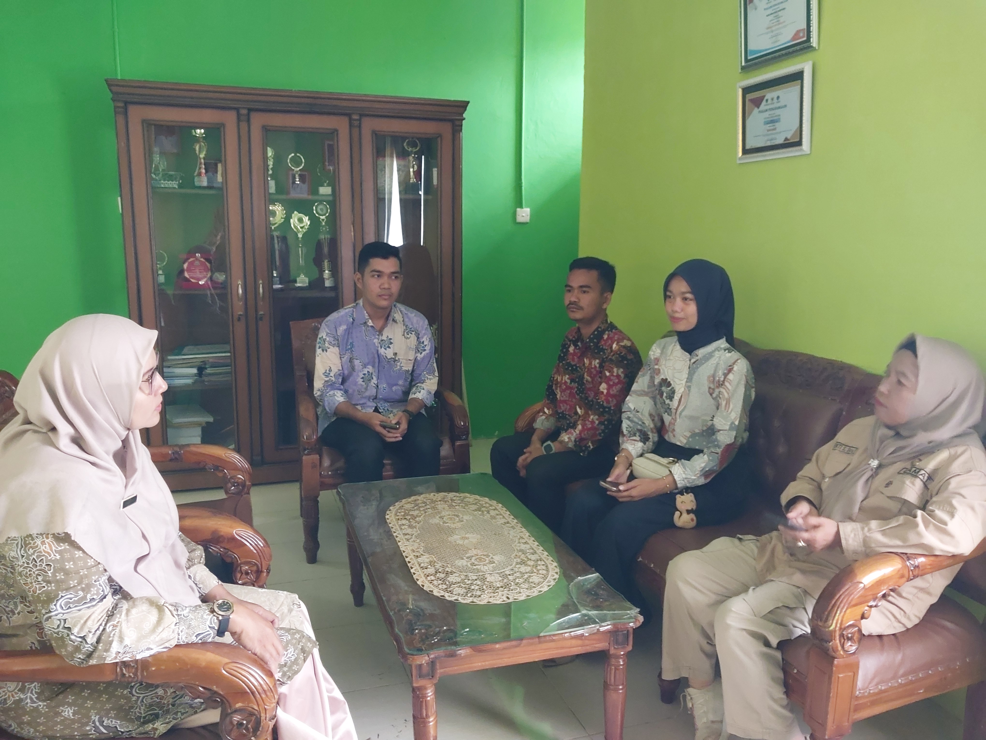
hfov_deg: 60.0
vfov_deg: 46.8
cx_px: 493
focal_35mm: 30
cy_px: 370
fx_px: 855
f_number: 1.8
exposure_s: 1/24
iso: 640
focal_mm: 4.6
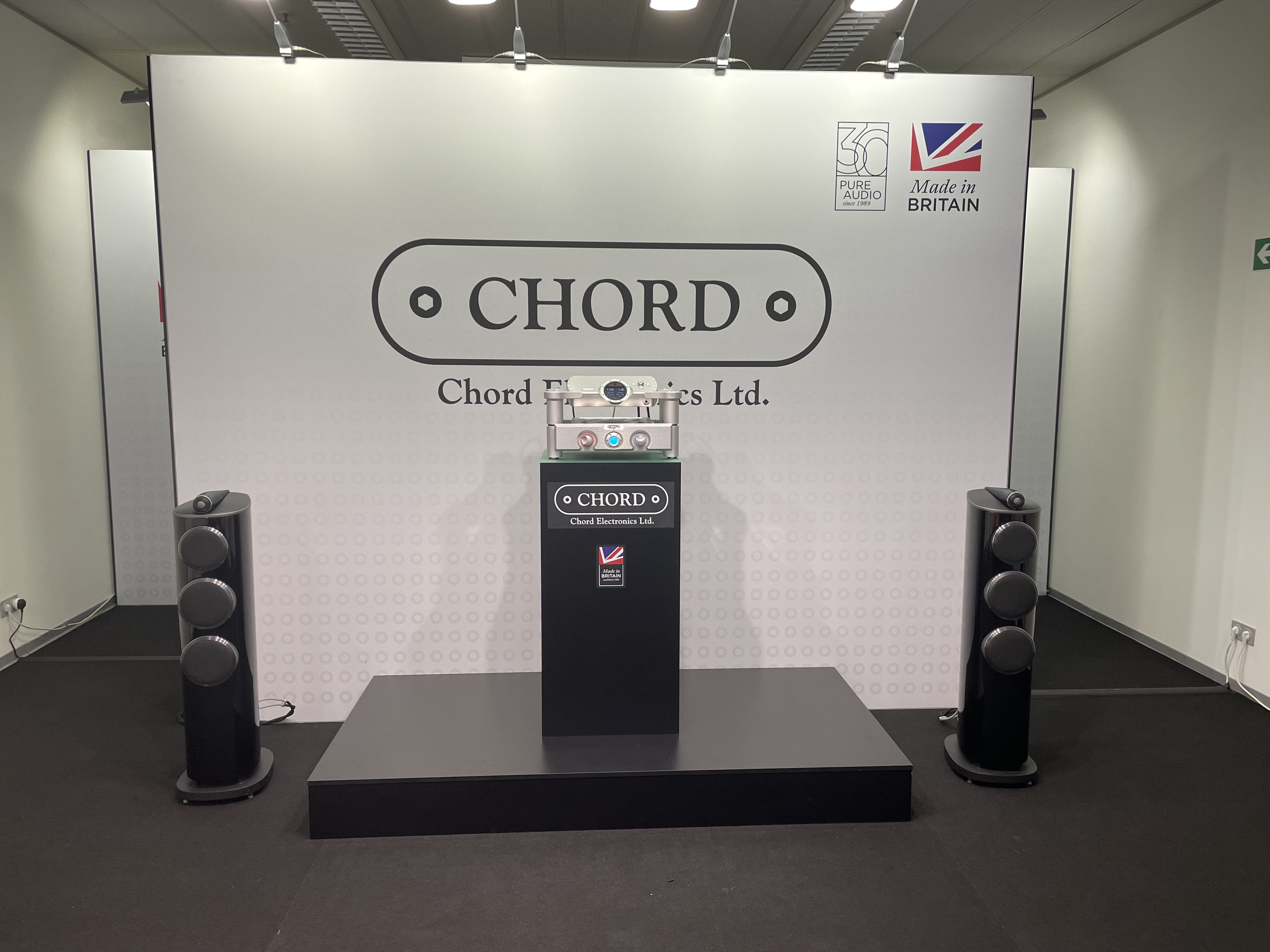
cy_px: 476
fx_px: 954
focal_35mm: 26
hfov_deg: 67.3
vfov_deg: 53.1
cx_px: 635
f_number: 1.6
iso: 125
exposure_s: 1/100
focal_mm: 4.2
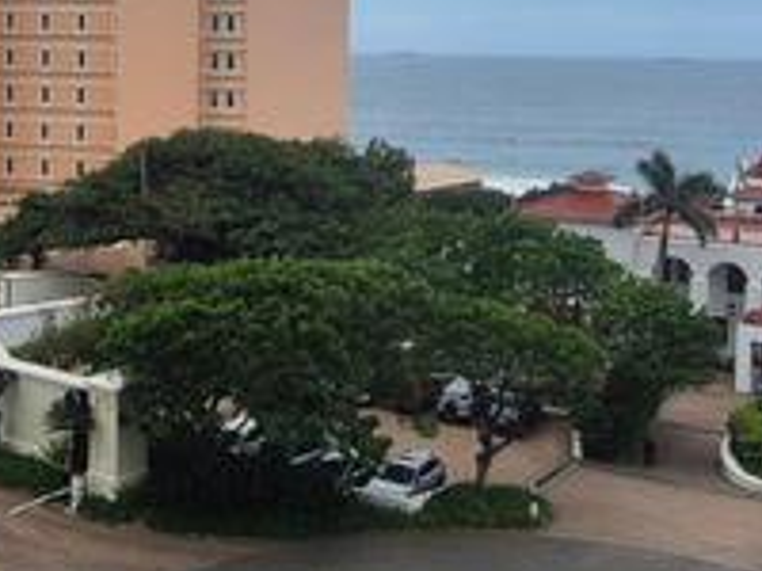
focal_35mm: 52
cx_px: 309
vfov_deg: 27.5
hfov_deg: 36.7
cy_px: 122
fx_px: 1145
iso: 50
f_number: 2.2
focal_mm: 1.74
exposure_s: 1/3544
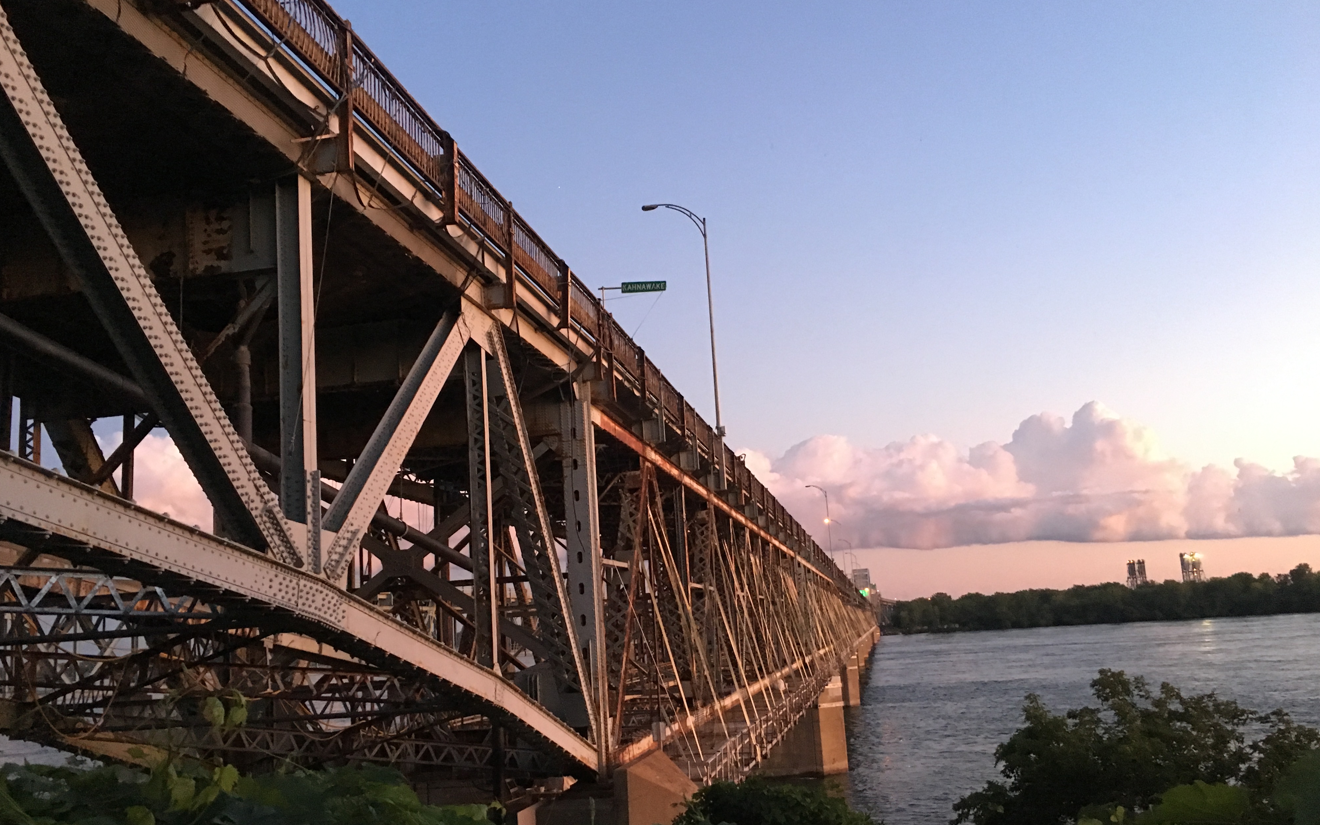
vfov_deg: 40.5
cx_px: 659
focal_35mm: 31
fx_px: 1115
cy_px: 468
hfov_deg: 61.2
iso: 250
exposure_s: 1/15
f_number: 2.2
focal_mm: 4.15
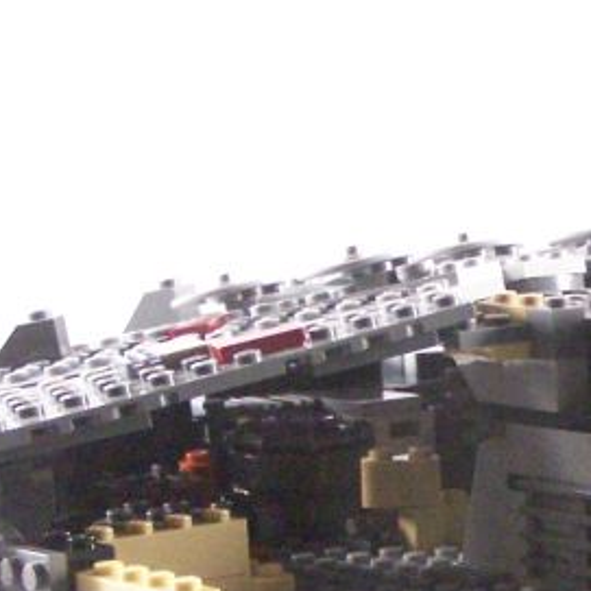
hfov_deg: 9.2
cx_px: 768
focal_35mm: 187
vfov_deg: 9.3
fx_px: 3612
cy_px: 471
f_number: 3.1
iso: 400
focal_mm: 9.3
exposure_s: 1/45
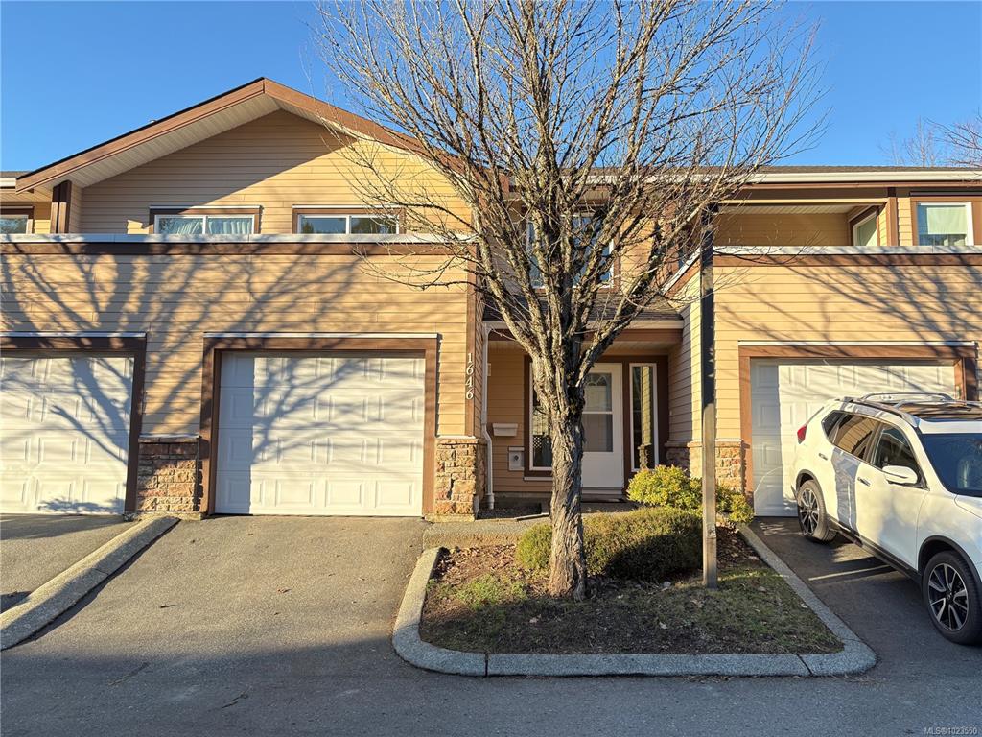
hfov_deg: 67.3
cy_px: 368
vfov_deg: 53.1
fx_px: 738
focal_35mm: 26
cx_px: 491
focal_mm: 5.96
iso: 64
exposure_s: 1/369
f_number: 1.6
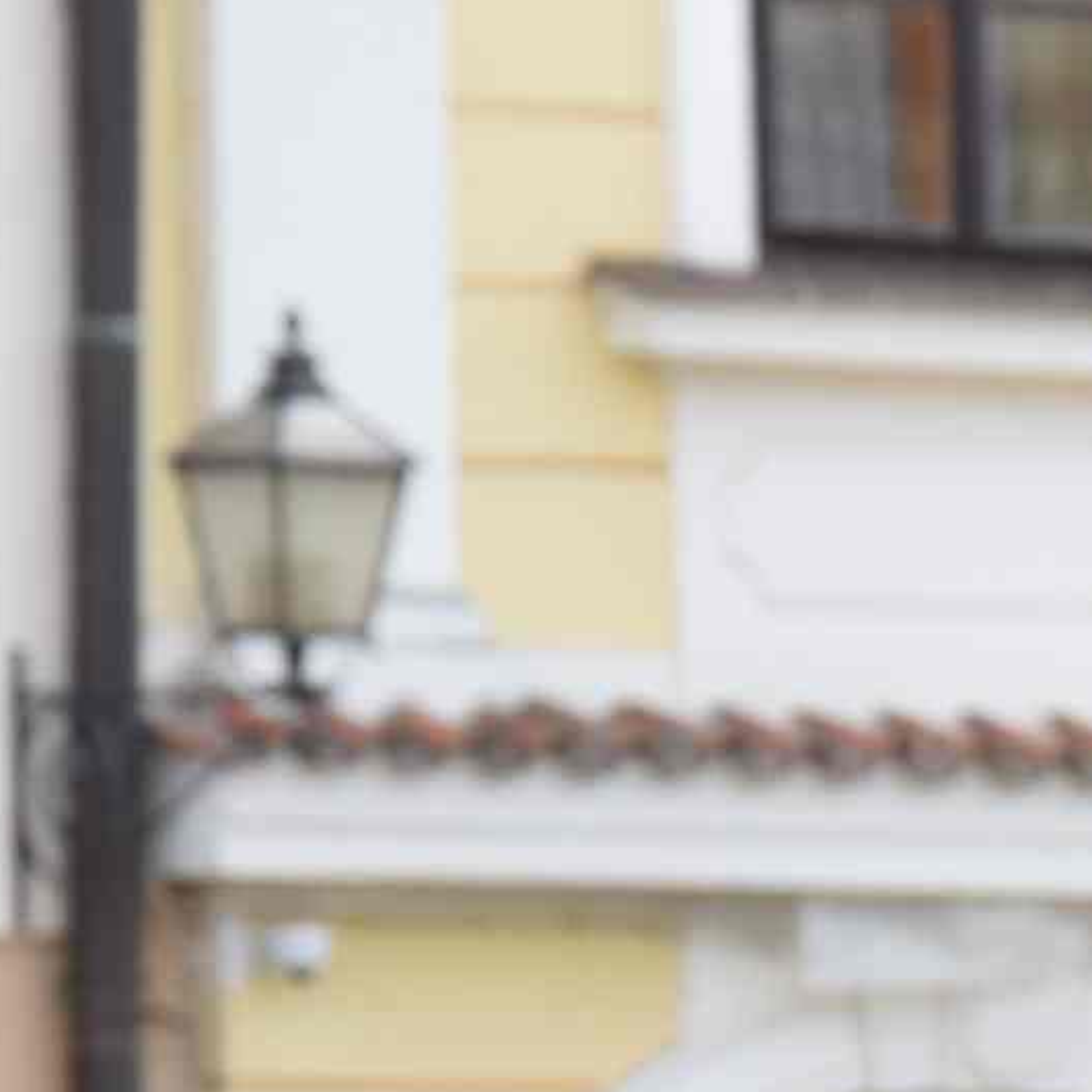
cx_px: 1927
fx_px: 19251
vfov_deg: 3.2
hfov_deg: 3.2
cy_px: 1752
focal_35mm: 539
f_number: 8
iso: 400
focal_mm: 75
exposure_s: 1/200
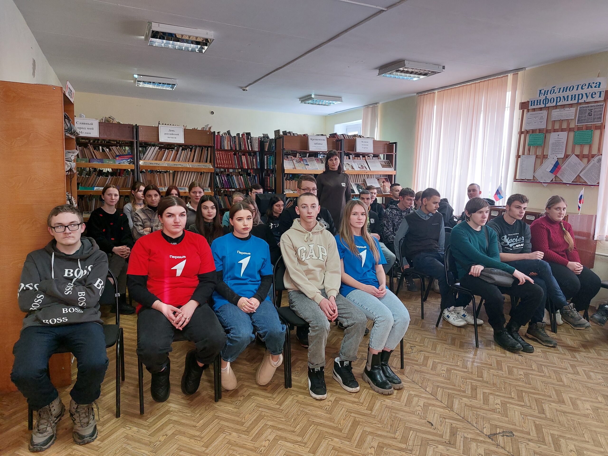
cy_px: 228
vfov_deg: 56.8
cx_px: 304
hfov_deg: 71.6
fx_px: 422
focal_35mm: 24
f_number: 1.8
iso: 250
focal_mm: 5.23
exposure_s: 1/50
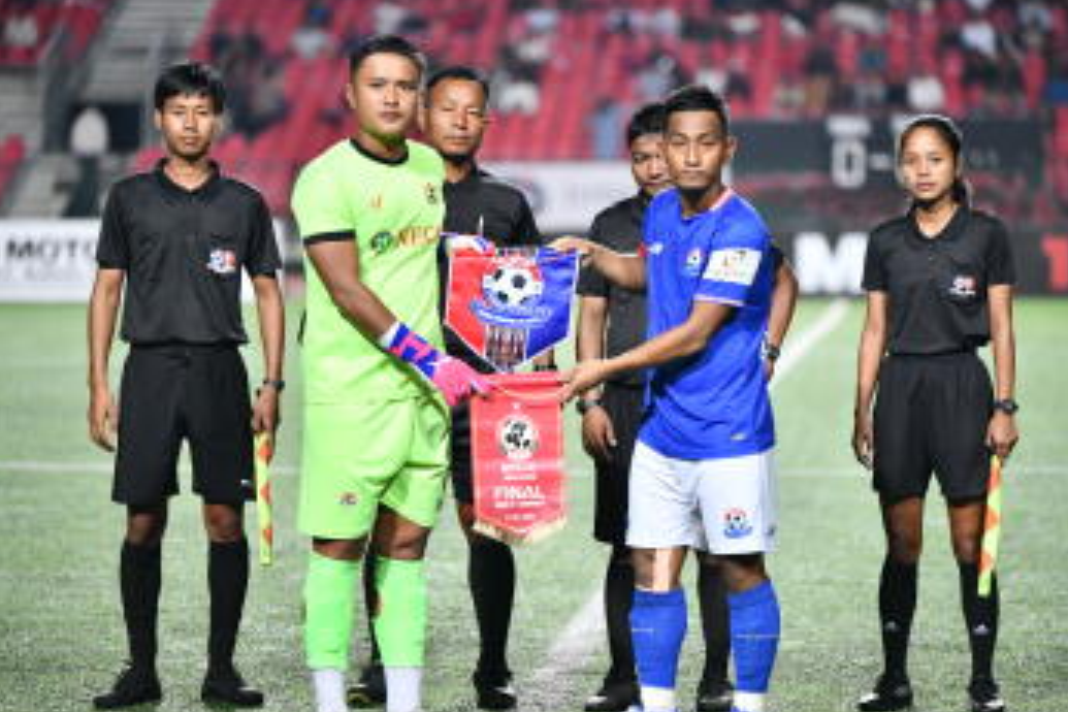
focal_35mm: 203
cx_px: 557
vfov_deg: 6.8
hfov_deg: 10.1
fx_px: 6022
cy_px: 348
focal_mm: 175
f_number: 2.8
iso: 1600
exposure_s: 1/640
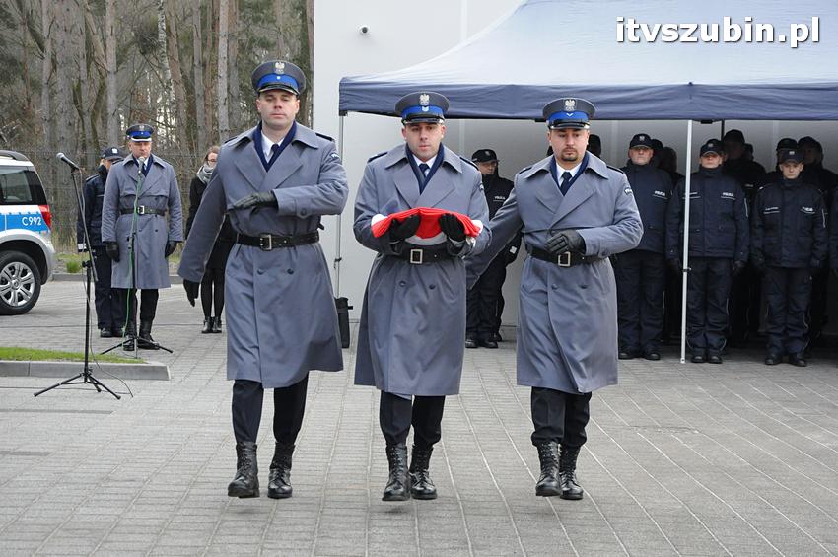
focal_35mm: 99
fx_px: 2302
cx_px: 419
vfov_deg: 13.8
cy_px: 278
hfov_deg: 20.6
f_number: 8
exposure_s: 1/160
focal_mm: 66
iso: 1600
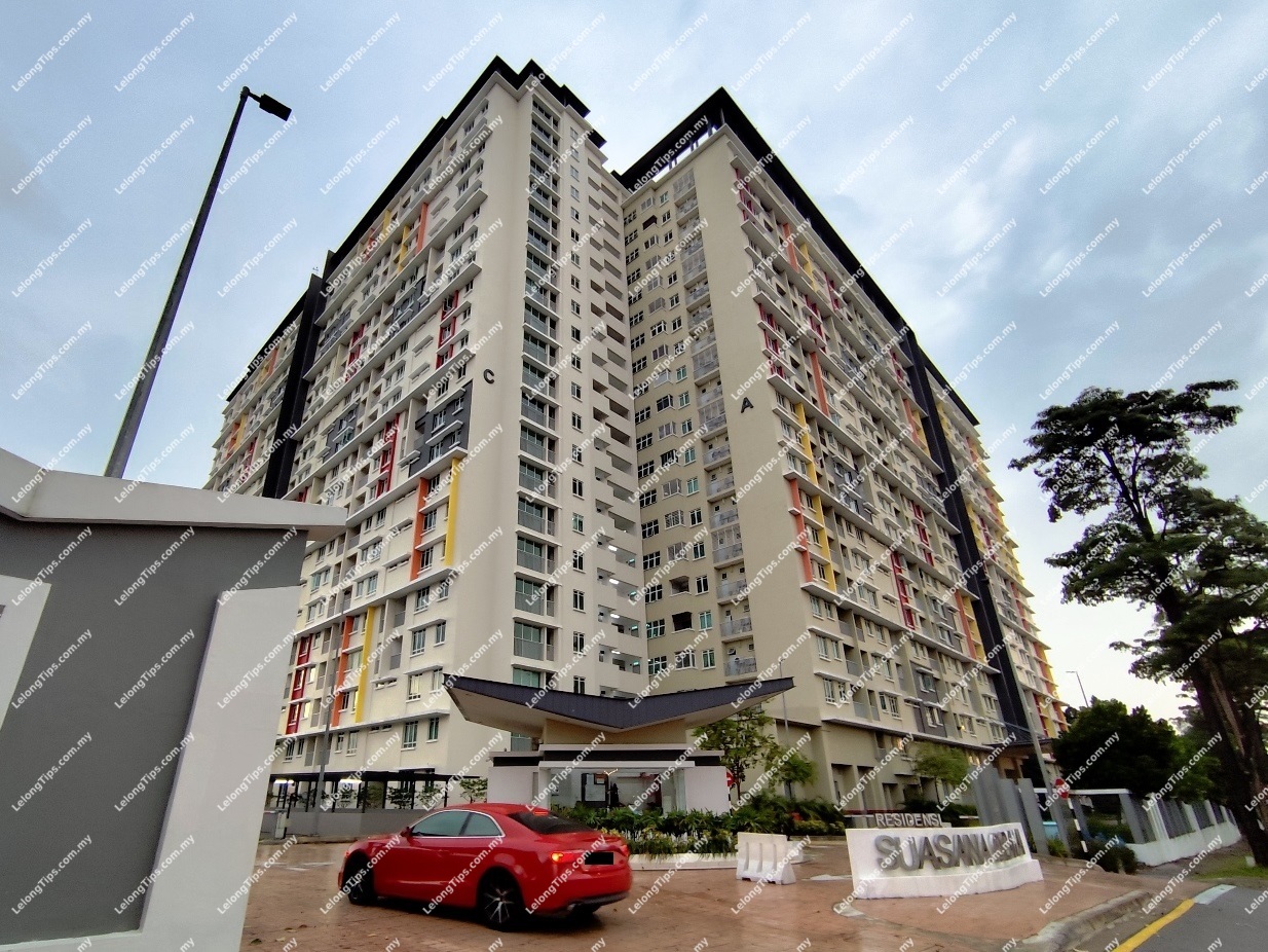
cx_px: 634
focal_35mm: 16
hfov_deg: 94.5
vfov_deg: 78.1
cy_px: 476
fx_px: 586
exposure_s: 1/50
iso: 50
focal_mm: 1.65
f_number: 2.2
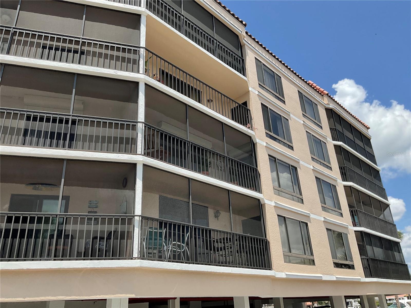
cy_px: 154
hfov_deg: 61.7
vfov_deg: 48.2
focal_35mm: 29
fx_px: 344
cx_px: 206
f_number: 1.8
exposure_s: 1/1912
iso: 16
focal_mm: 3
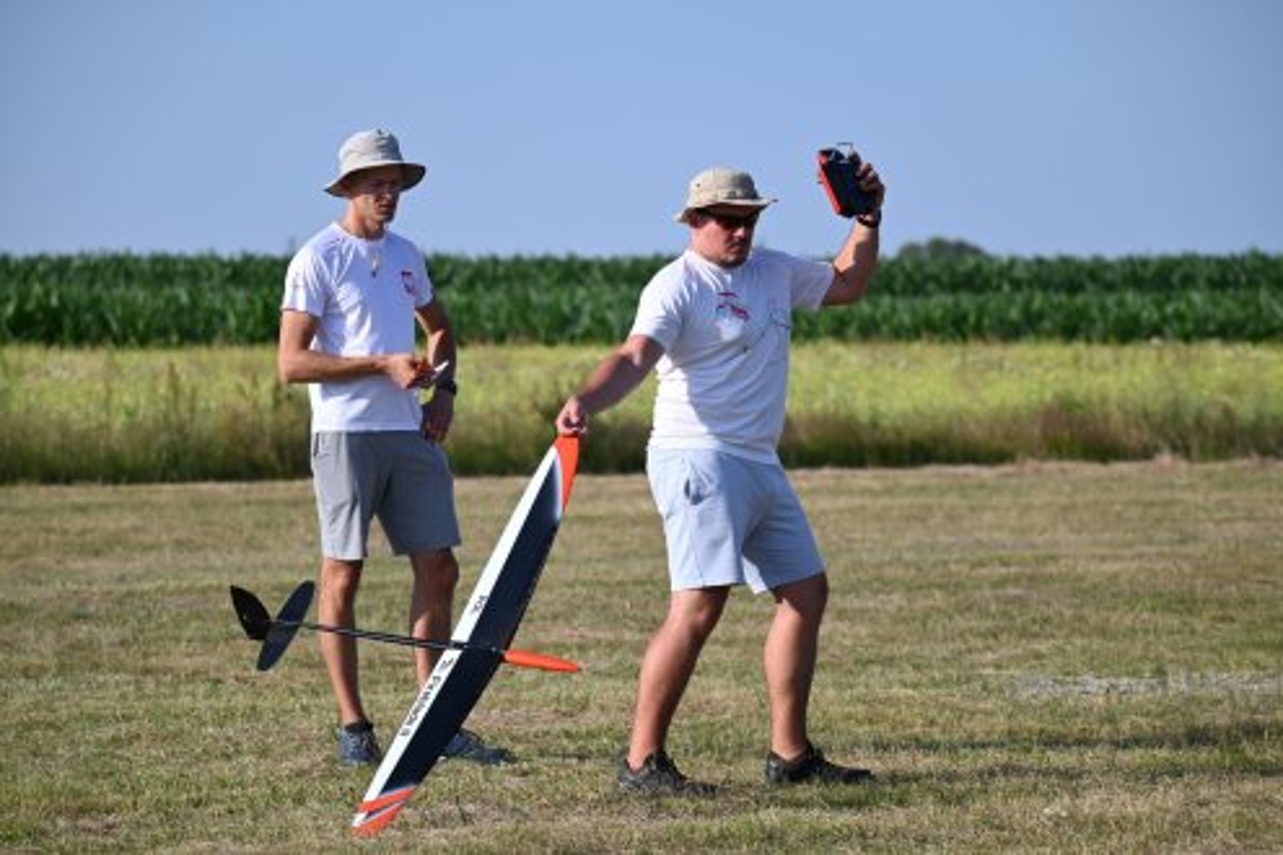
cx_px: 642
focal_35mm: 181
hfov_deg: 11.4
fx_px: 6450
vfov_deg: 7.6
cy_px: 428
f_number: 5.6
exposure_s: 1/2000
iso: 320
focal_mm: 180
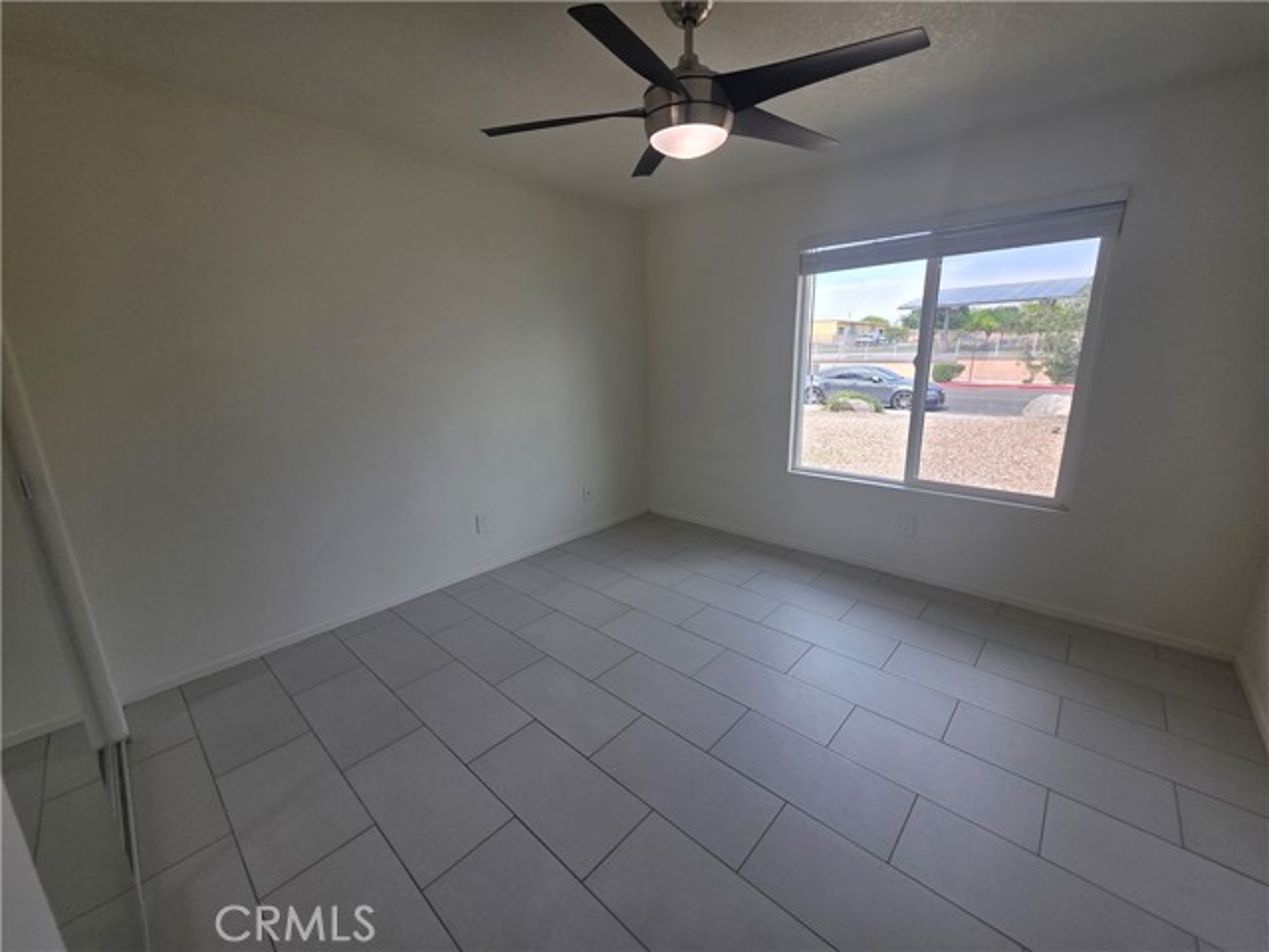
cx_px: 634
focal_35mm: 13
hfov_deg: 106.2
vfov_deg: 89.9
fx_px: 477
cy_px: 476
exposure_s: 1/252
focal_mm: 2.2
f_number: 1.9
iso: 40
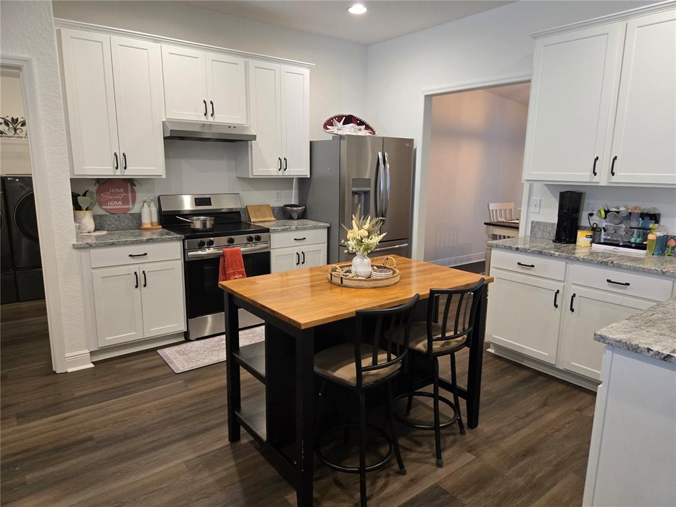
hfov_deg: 73.9
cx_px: 338
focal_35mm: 23
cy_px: 254
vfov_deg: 58.9
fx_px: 449
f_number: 1.8
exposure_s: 1/120
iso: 500
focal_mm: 5.4
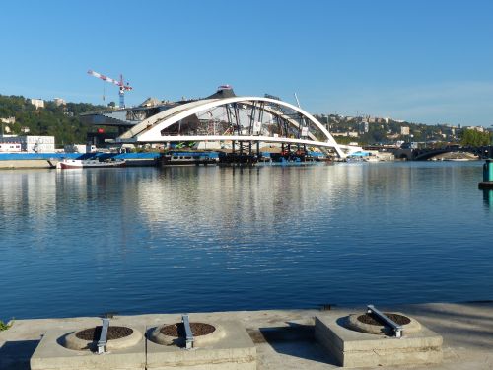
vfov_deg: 34.3
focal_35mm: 42
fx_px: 598
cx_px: 246
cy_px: 185
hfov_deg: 44.8
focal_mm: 7.6
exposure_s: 1/1000
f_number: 4
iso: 100
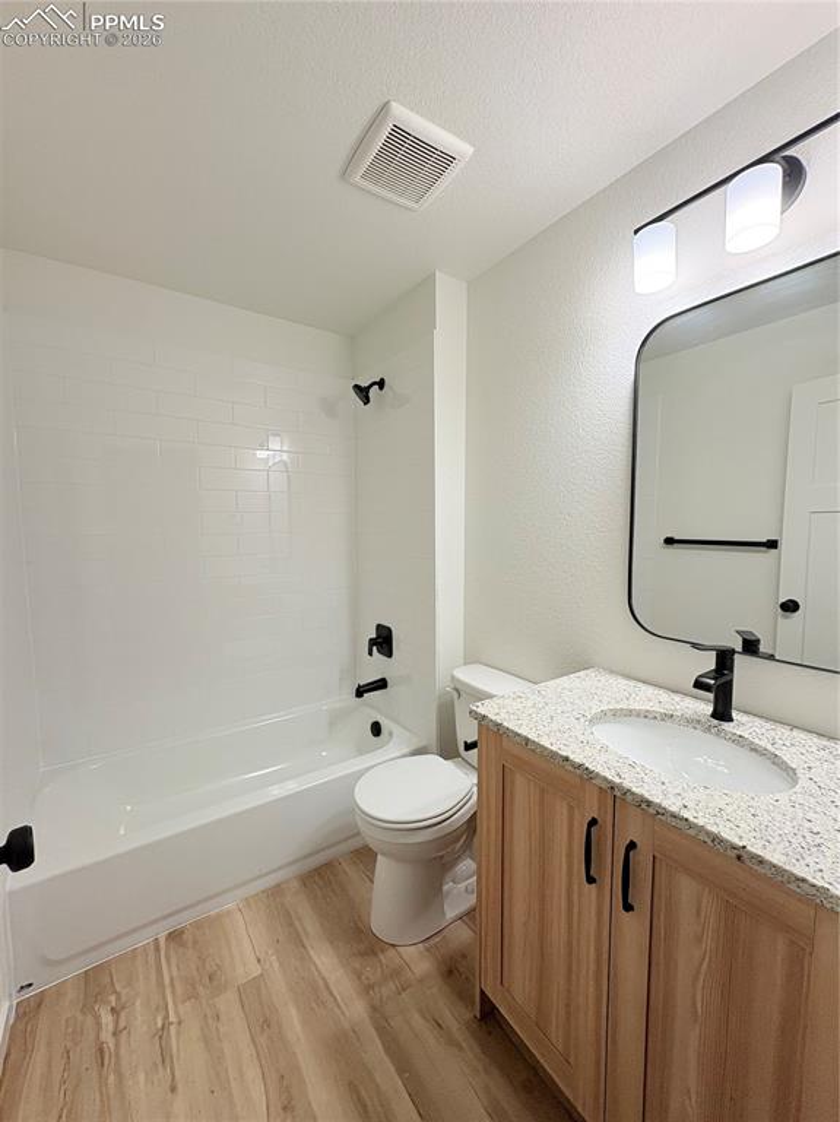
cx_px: 420
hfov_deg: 85.6
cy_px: 561
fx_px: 453
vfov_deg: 102.1
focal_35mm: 14
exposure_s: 1/120
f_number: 2.2
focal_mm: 2.22
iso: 125
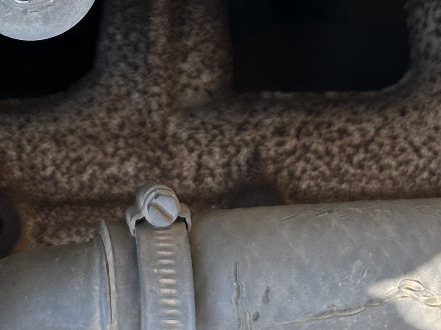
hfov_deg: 19.3
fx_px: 1299
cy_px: -179
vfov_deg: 13.6
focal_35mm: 102
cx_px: 243
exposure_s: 1/1171
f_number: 1.5
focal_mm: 5.7
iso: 50
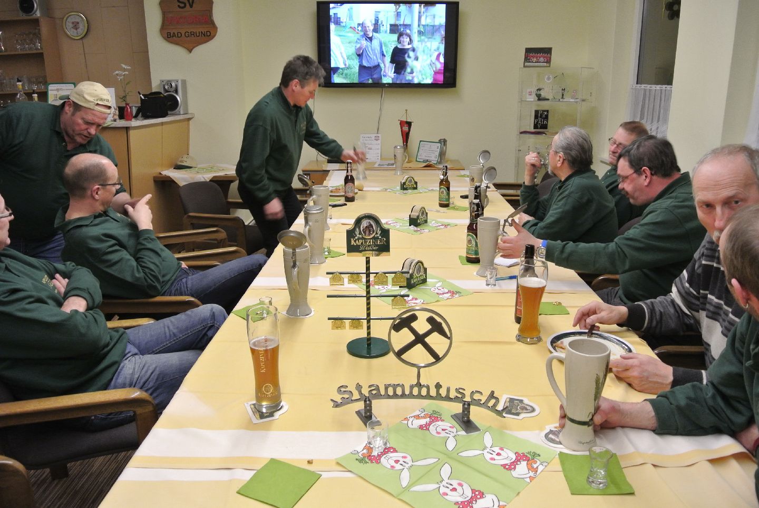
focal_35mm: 27
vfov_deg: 48.1
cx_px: 380
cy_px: 254
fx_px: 570
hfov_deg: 67.3
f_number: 3.5
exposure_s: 1/30
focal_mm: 10
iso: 560
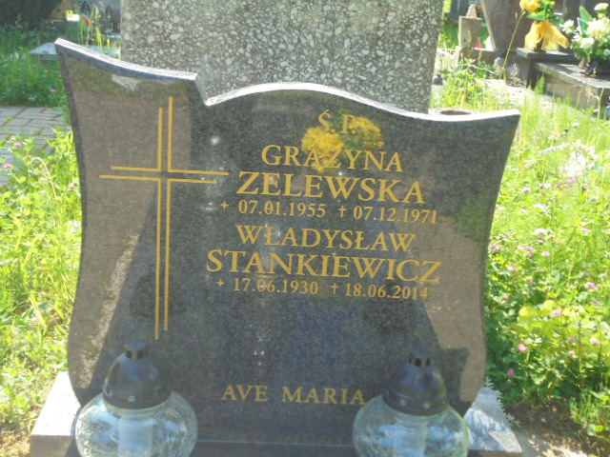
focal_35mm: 49
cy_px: 228
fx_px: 863
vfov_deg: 29.7
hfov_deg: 38.9
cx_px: 305
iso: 100
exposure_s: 1/100
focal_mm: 8.9
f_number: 4.8
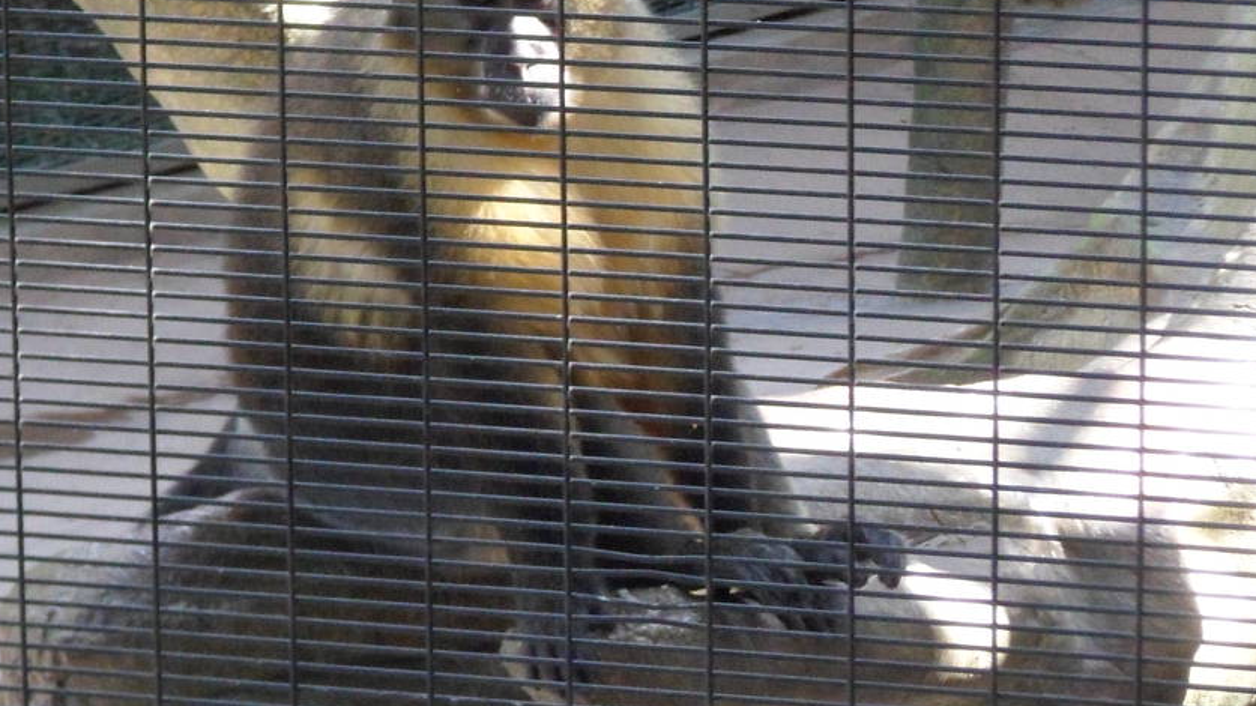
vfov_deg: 4.5
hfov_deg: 7.9
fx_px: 9024
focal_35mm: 271
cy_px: -155
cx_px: 168
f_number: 5.4
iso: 400
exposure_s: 1/45
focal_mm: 22.5
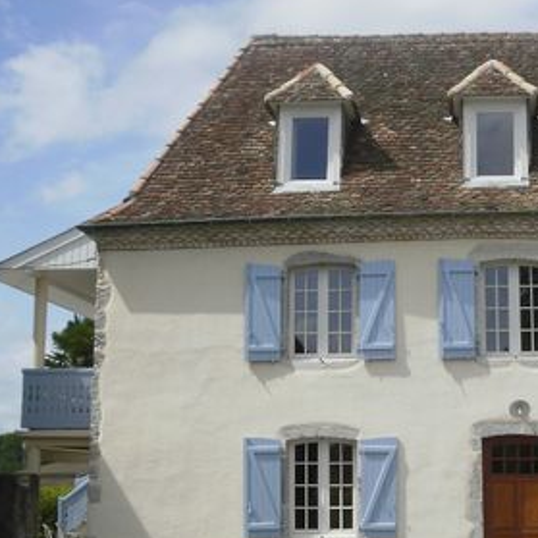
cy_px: 349
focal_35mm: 59
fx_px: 1037
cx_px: 480
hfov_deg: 28.0
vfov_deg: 28.9
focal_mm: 5.45
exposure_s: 1/320
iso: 100
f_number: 8.5
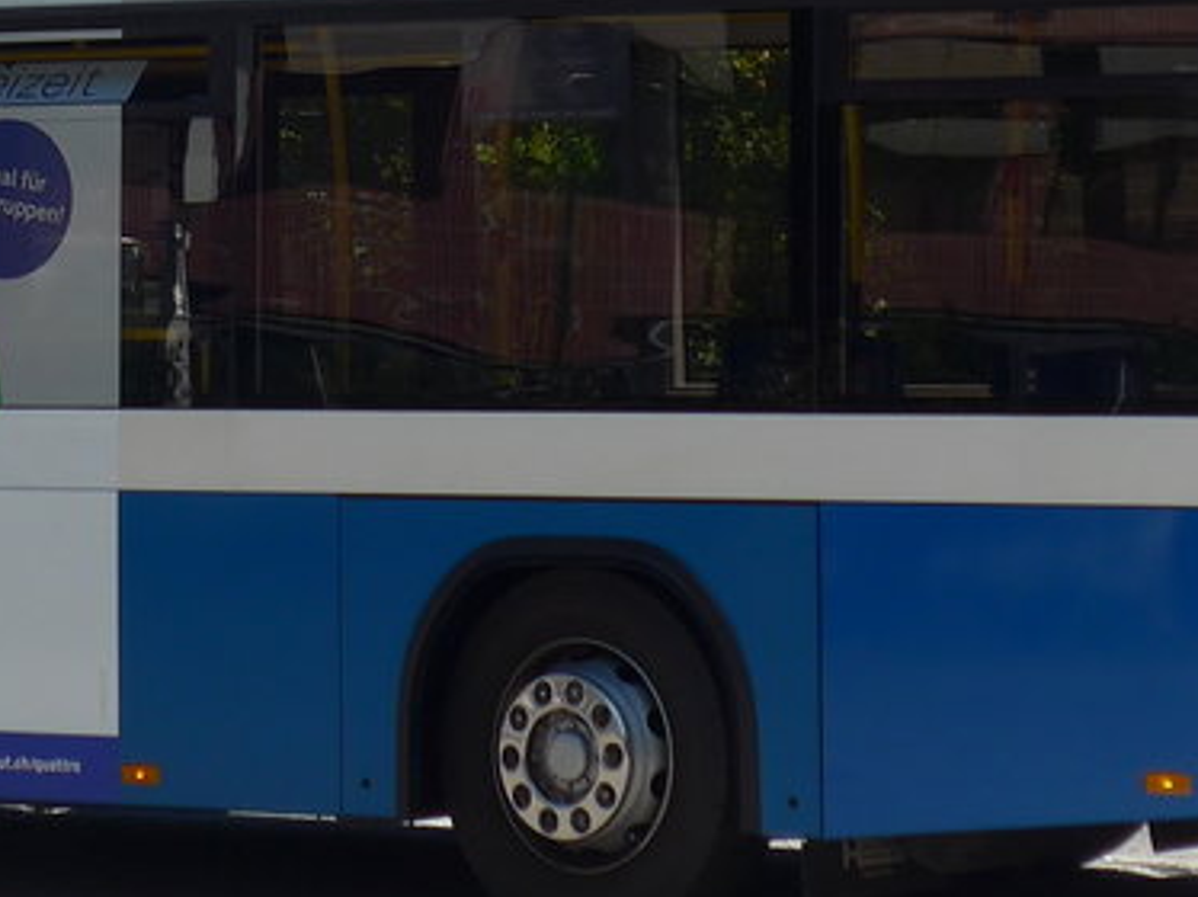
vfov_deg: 7.4
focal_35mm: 199
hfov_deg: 9.9
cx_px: 199
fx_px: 6883
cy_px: -163
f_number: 3.7
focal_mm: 12.7
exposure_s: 1/640
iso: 80
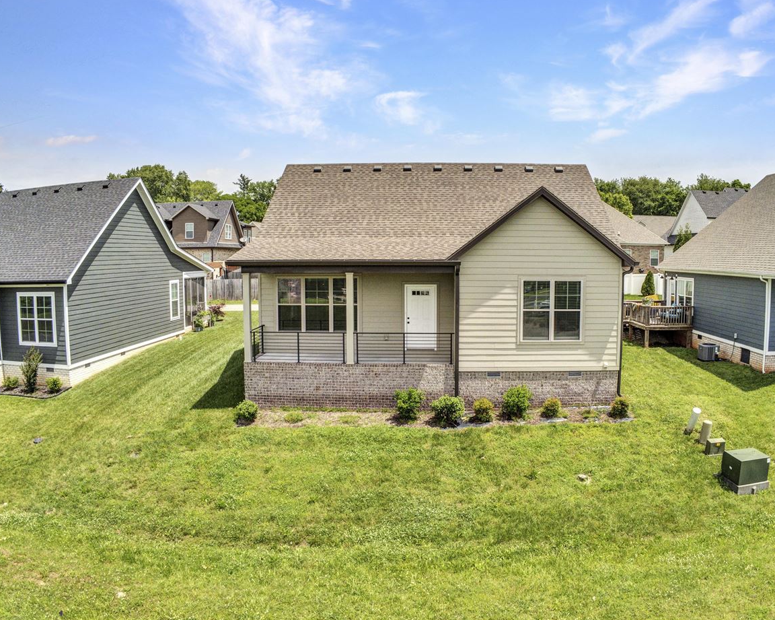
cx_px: 421
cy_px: 298
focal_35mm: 26
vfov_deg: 54.9
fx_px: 596
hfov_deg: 65.9
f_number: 2.4
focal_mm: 4
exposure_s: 1/3800
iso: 164
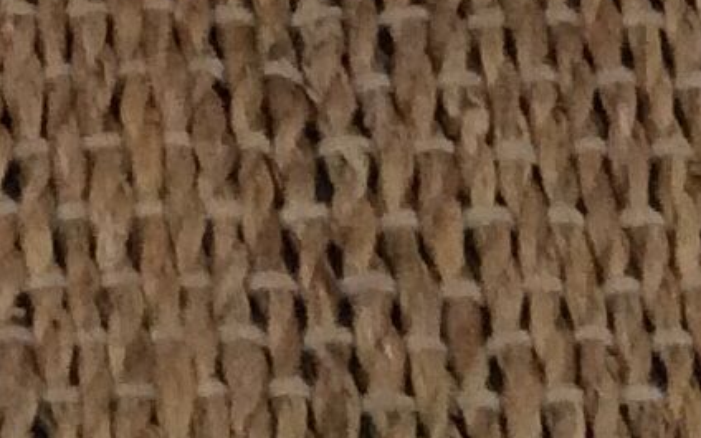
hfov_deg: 10.1
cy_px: -884
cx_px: 331
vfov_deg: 5.9
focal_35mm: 207
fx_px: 3955
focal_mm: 3.3
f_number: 2.4
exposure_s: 1/25
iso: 160
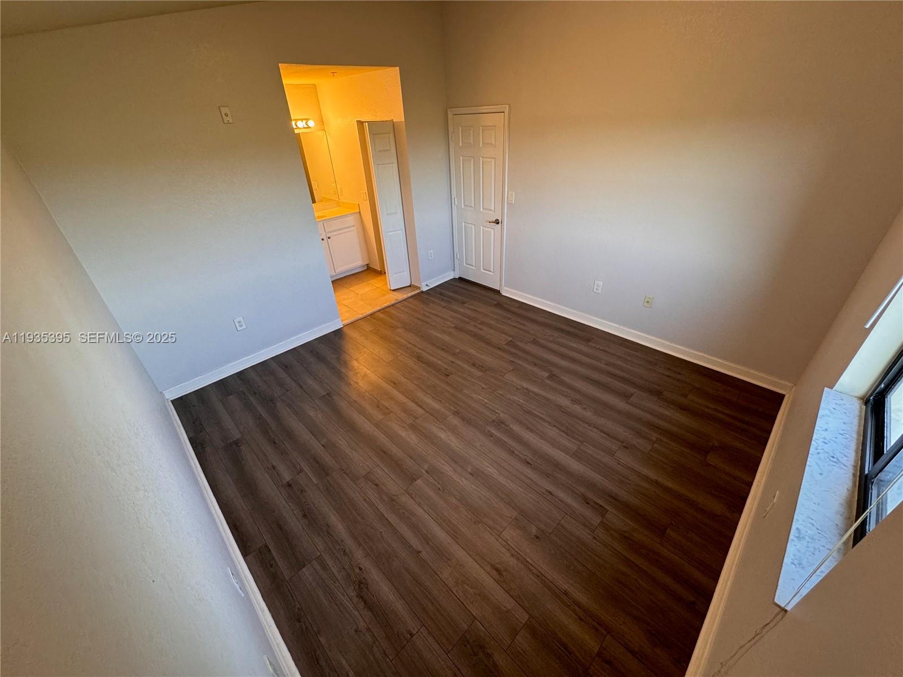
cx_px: 452
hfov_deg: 102.1
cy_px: 338
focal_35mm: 14
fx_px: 365
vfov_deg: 85.7
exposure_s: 1/60
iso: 200
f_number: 2.2
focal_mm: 2.22
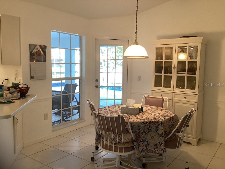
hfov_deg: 58.4
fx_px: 201
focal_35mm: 31
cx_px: 112
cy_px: 84
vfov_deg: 45.4
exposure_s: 1/60
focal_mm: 3.3
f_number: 2.4
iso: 160
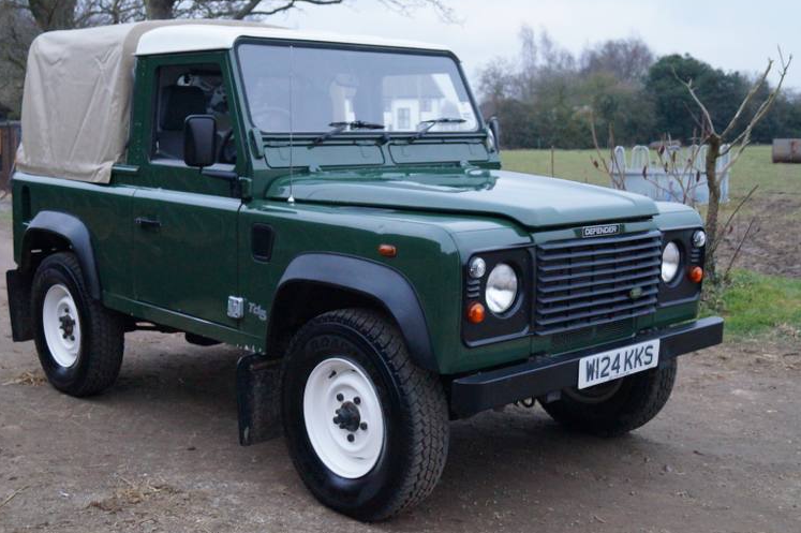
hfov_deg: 43.6
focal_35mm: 45
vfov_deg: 29.8
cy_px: 277
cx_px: 374
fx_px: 1001
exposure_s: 1/160
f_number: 4.5
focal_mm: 28
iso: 3200
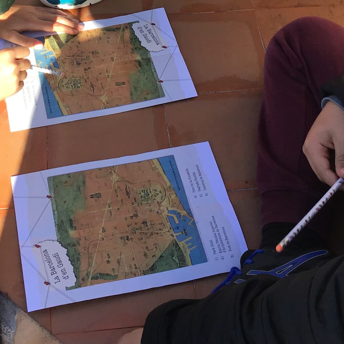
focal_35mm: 69
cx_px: 139
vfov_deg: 24.2
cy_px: 23
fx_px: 776
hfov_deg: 25.0
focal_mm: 3.3
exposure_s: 1/445
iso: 25
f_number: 2.4
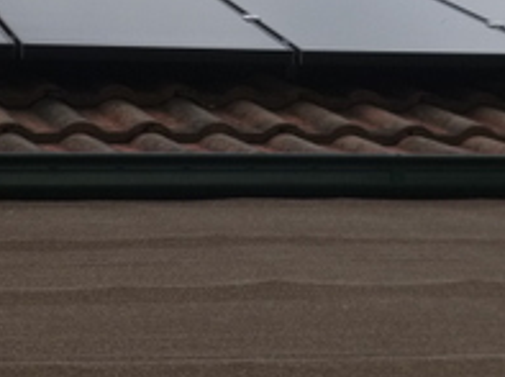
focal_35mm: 149
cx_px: 254
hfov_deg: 13.3
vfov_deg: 9.8
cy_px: -23
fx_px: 2170
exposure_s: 1/640
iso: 160
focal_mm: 10.9
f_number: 4.1
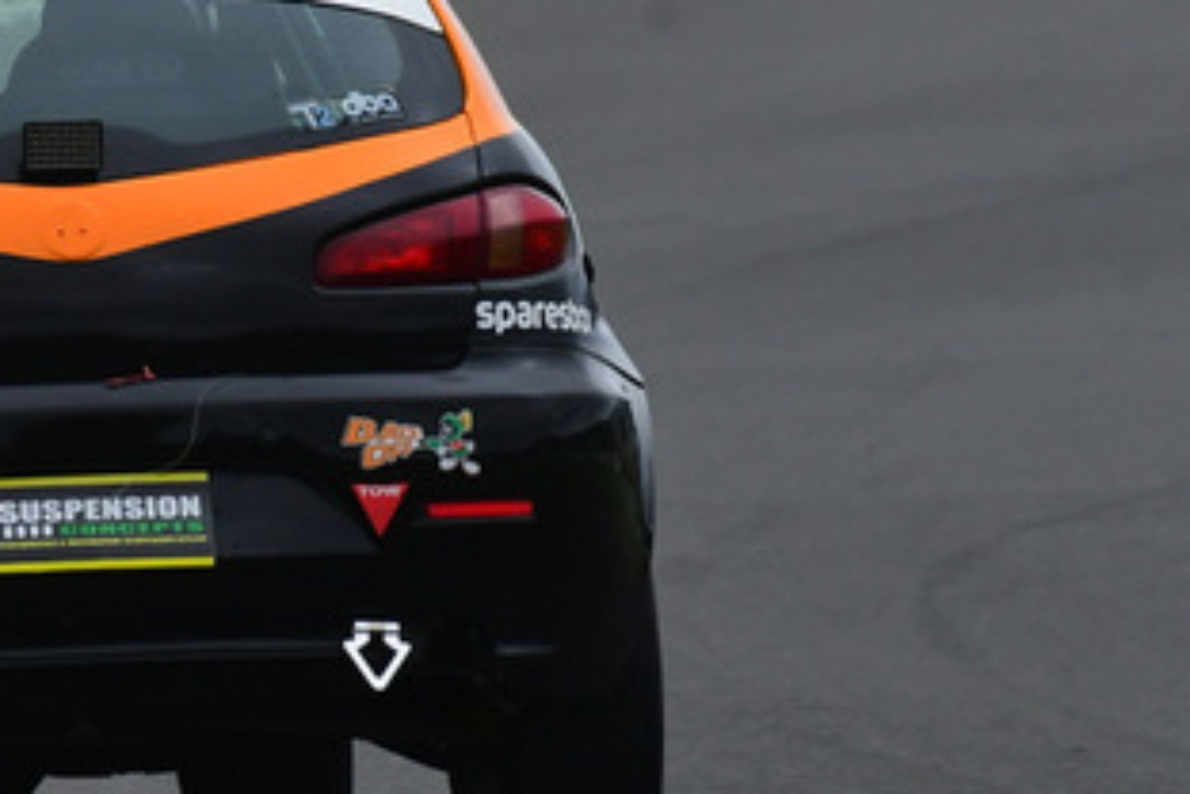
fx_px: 63495
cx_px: -130
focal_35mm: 1921
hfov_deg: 1.1
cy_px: 73
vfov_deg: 0.7
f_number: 10
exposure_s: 1/640
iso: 640
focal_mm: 500
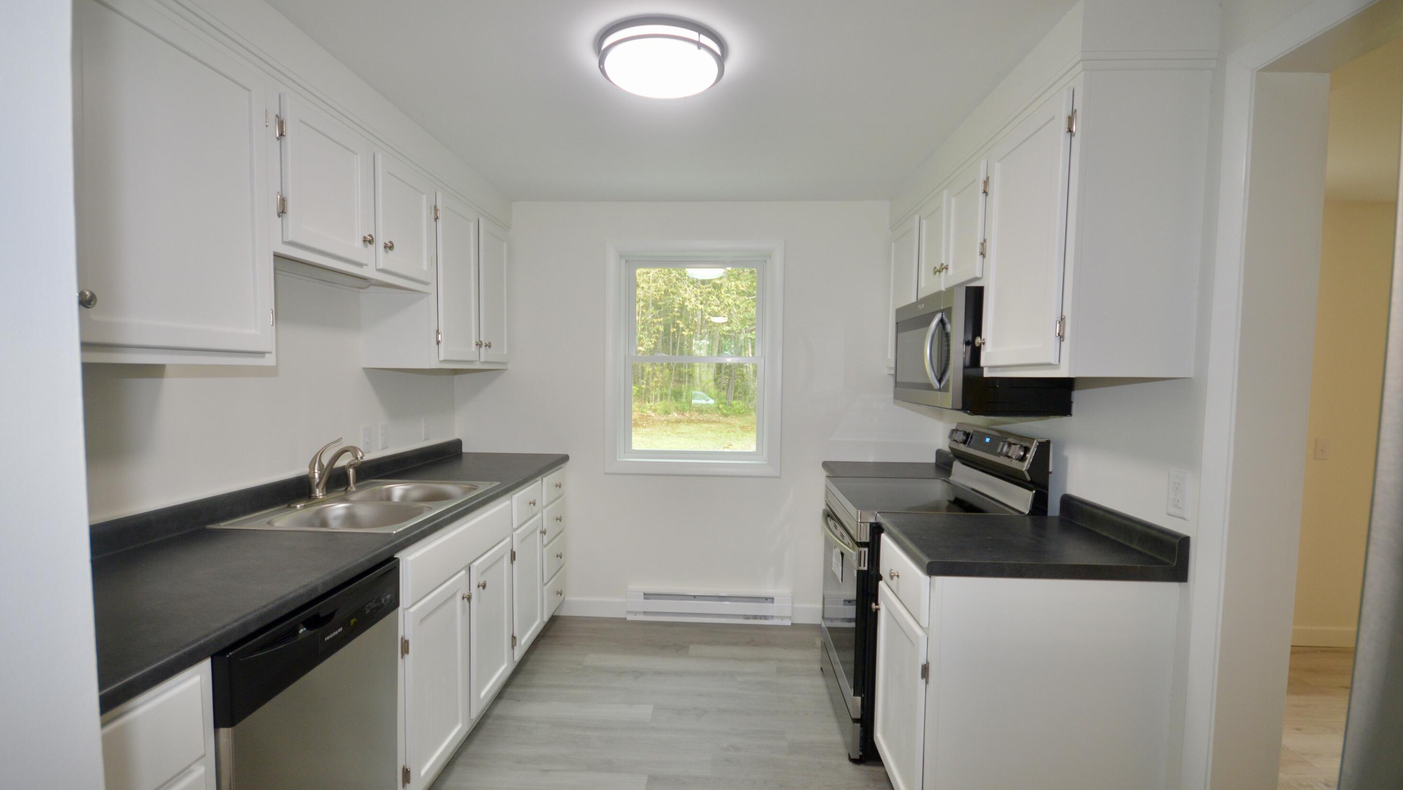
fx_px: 595
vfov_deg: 67.1
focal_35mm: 16
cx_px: 698
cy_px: 412
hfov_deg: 99.4
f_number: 4
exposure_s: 1/60
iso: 450
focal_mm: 10
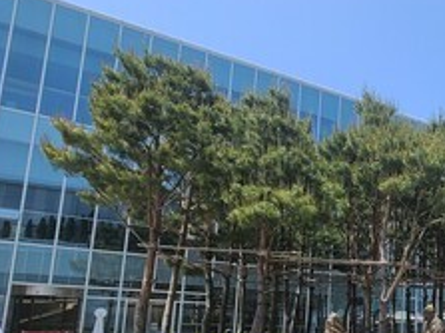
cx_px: 483
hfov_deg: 42.2
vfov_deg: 39.2
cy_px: 261
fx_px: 450
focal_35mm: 35
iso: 50
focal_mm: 2.2
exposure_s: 1/1272
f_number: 2.2
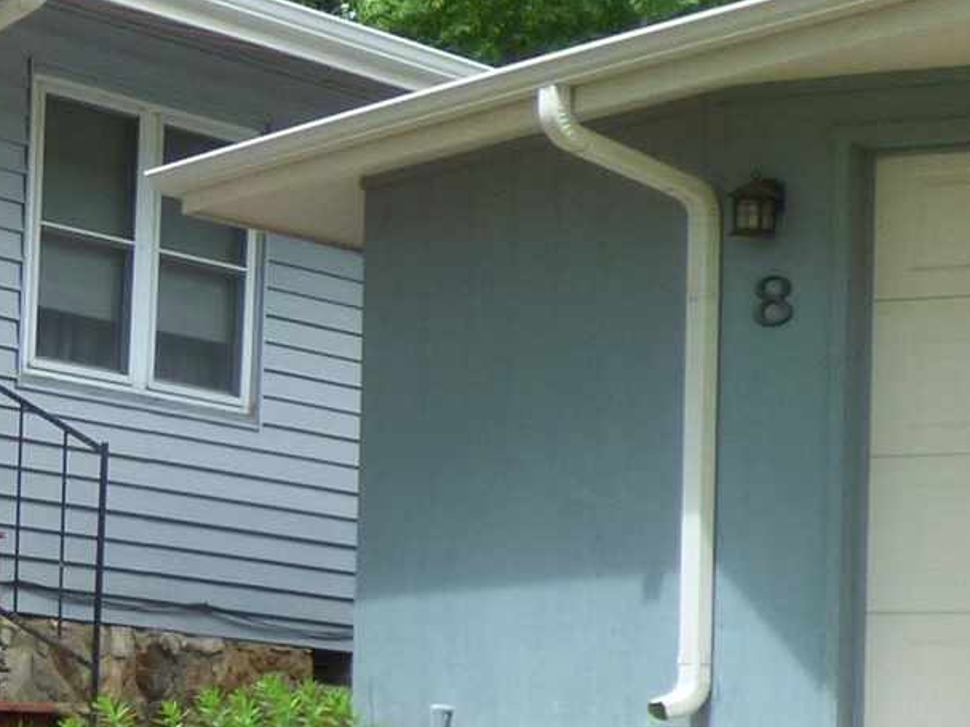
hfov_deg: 11.8
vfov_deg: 9.1
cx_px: -401
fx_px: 4539
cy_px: 548
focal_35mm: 162
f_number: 3.3
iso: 100
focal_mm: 5.53
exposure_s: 1/250
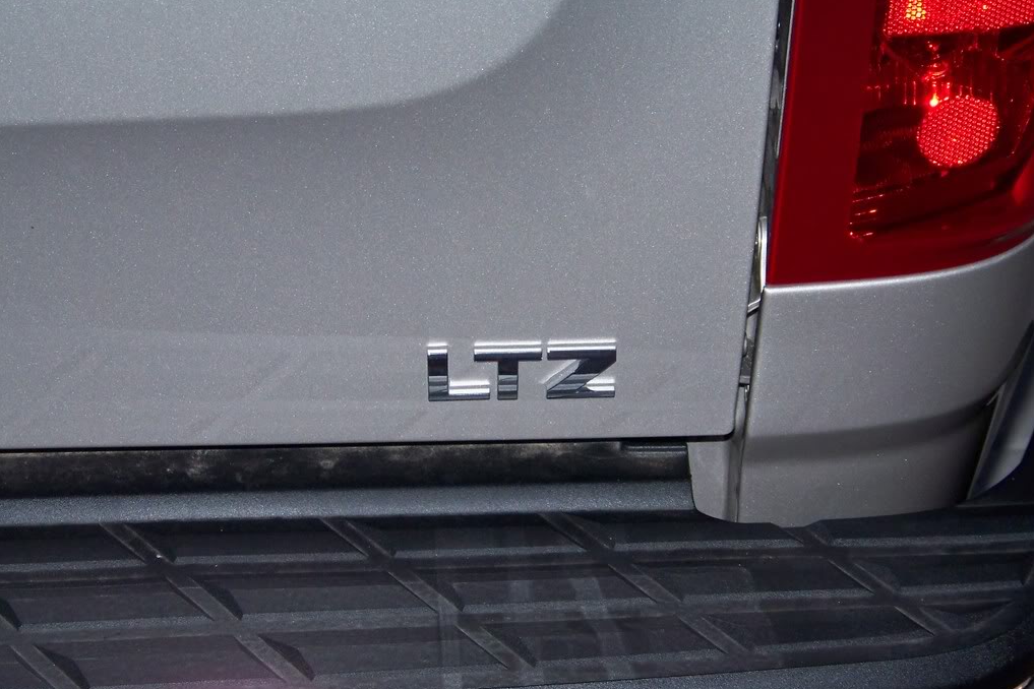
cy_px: 369
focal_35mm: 111
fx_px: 3188
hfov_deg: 18.4
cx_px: 519
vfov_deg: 12.3
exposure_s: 1/30
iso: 200
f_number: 3.2
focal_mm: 17.6
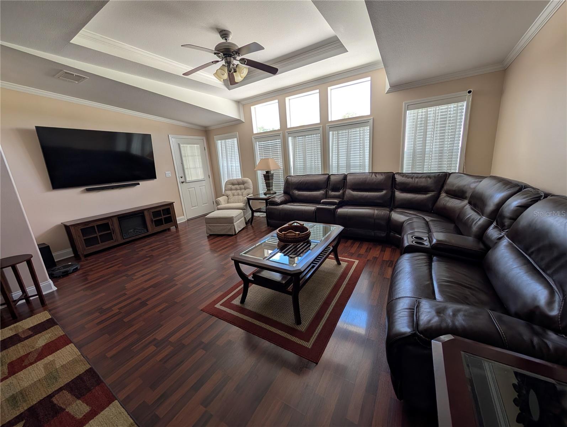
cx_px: 284
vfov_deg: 94.6
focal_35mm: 12
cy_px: 214
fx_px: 197
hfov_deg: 110.5
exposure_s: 1/235
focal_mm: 2.02
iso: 77
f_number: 1.7
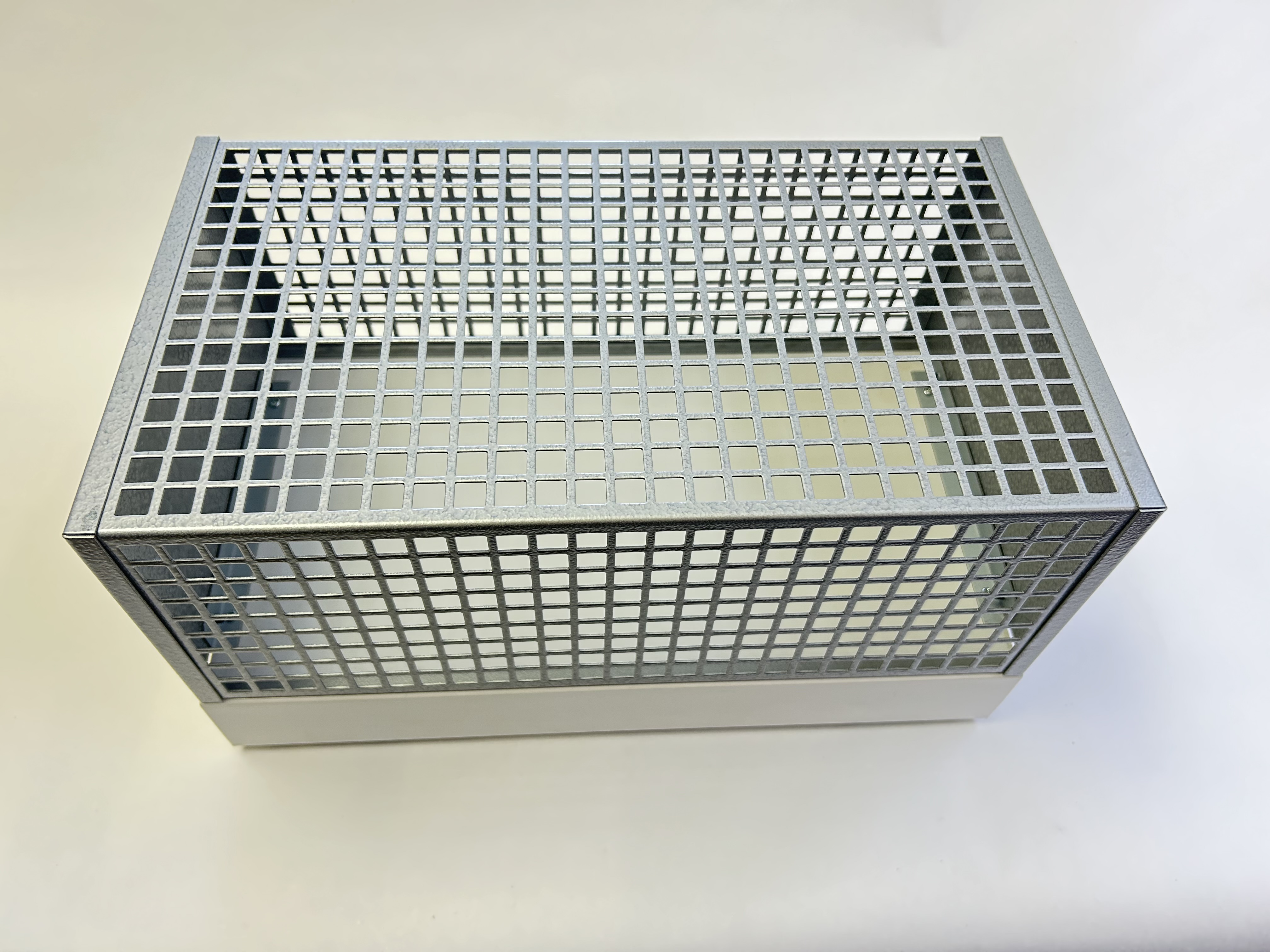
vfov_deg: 53.1
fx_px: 954
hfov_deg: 67.3
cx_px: 635
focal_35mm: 26
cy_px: 476
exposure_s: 1/50
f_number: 1.5
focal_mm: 5.7
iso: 125
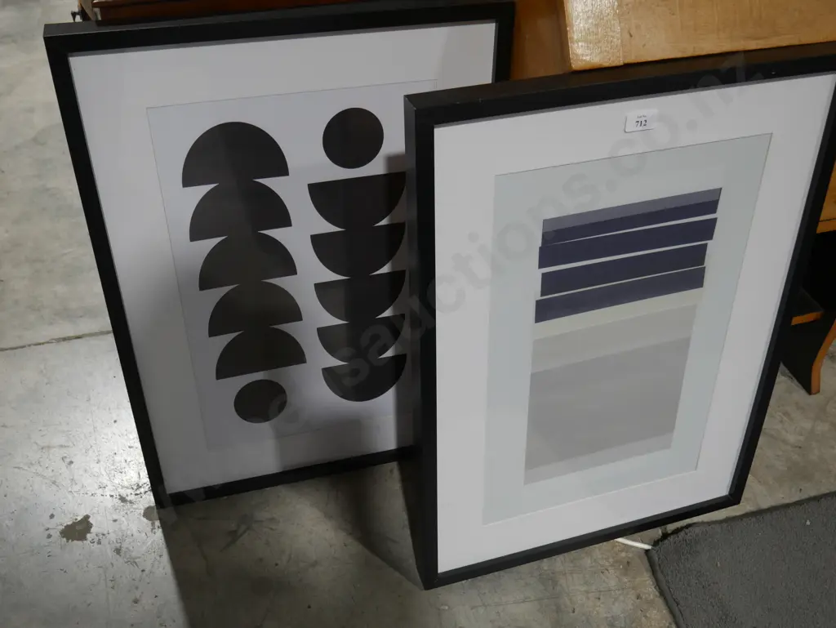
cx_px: 418
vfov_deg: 39.7
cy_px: 314
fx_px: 870
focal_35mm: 36
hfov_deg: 51.3
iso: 250
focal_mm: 18
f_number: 4
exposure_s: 1/60
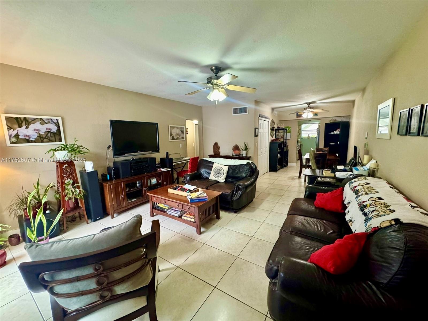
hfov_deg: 102.1
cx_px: 214
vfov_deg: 85.7
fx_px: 173
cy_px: 160
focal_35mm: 14
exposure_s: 1/60
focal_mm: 2.22
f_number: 2.2
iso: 640
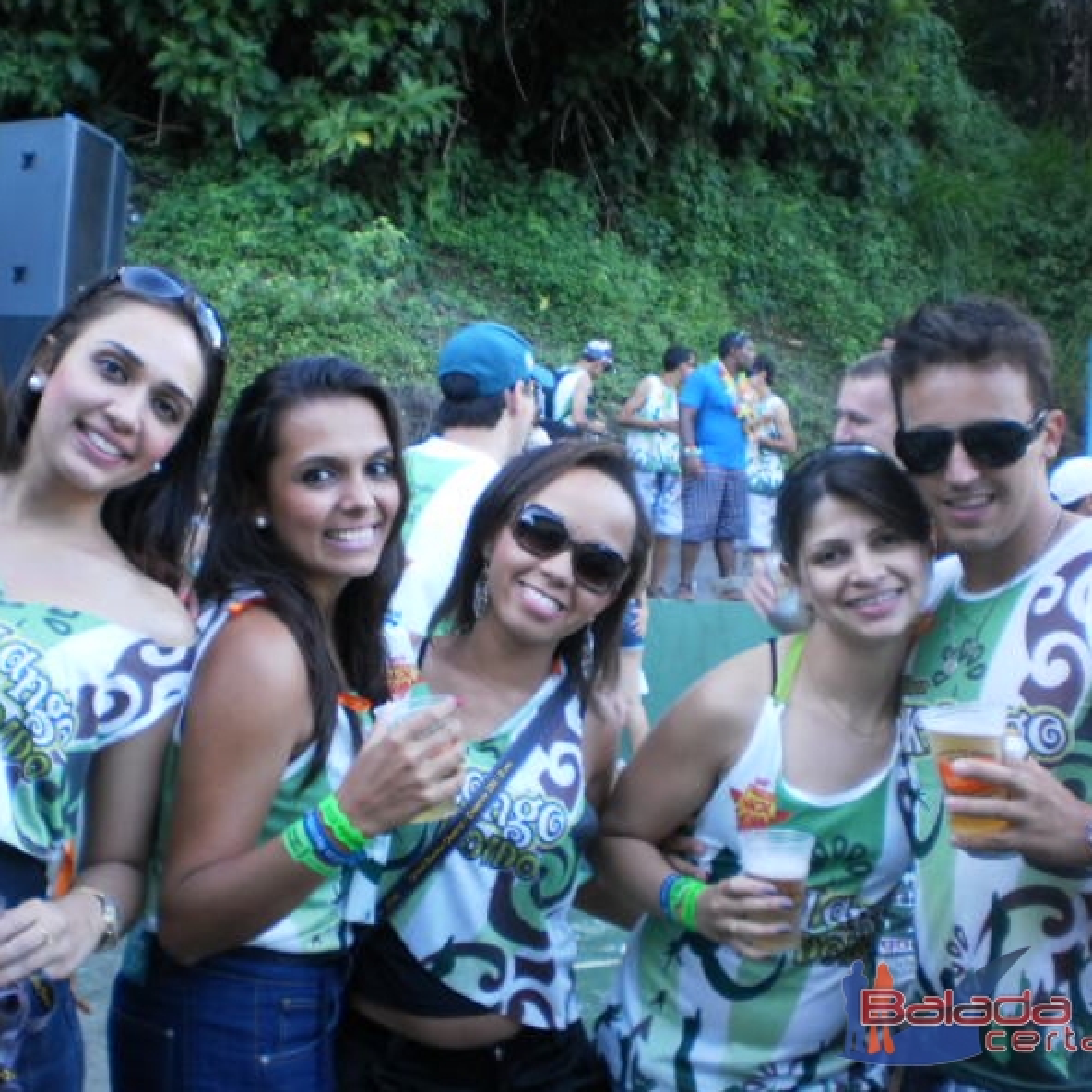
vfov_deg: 39.2
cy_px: 544
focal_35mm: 43
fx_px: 1535
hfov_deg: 38.9
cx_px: 402
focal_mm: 6.3
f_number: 3.1
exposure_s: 1/30
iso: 125
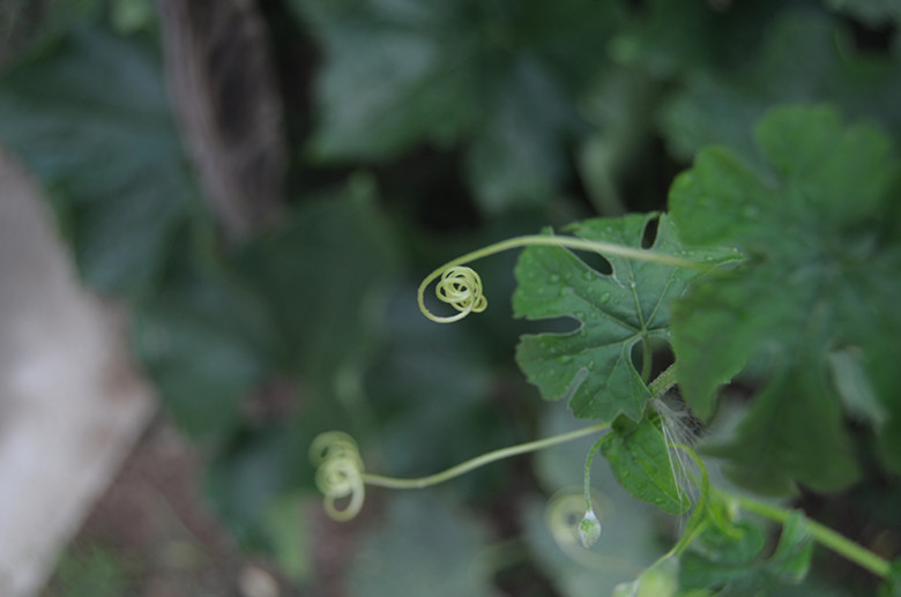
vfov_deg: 34.1
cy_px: 298
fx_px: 974
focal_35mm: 39
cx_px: 450
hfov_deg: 49.6
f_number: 4
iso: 200
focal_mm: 26
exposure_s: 1/125
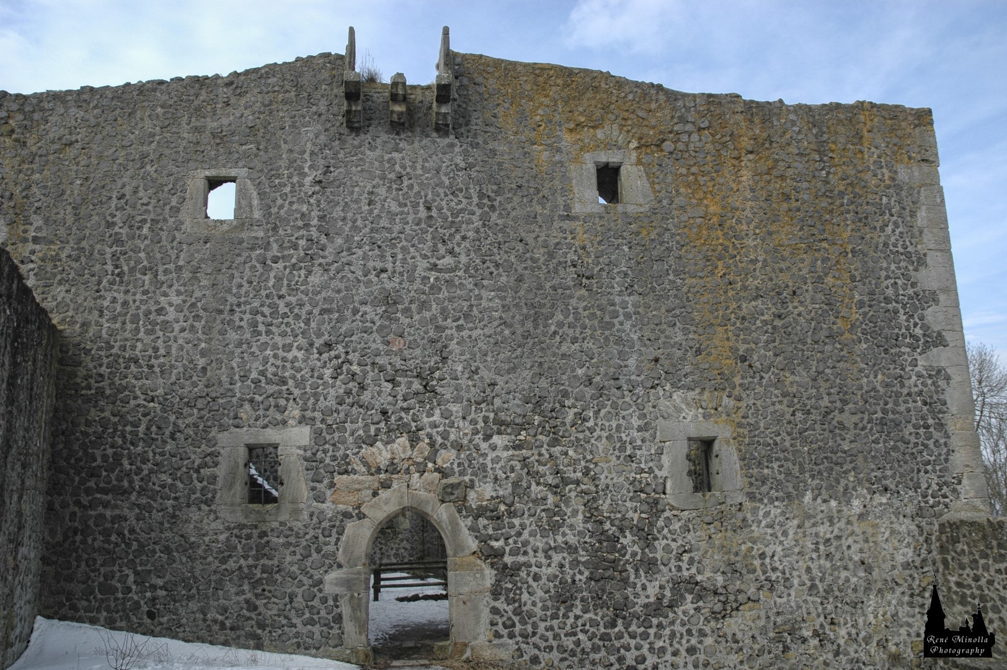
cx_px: 504
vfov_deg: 47.9
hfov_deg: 67.4
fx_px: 755
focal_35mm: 27
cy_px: 335
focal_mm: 18
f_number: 8
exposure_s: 1/250
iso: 200
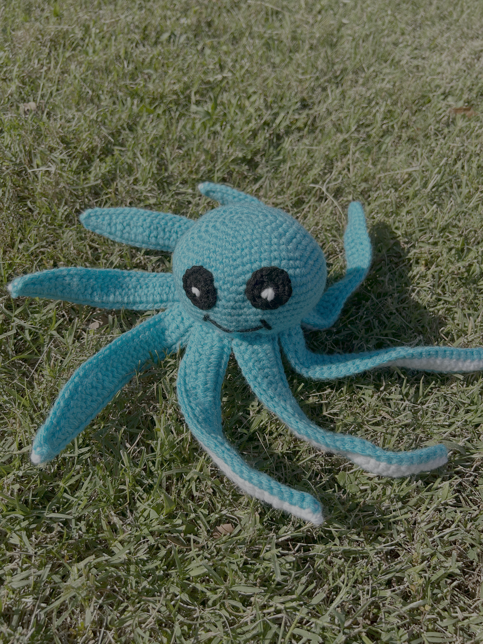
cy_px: 322
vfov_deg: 67.3
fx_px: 484
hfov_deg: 53.1
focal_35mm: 26
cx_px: 242
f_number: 1.5
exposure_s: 1/3571
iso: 50
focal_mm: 5.7
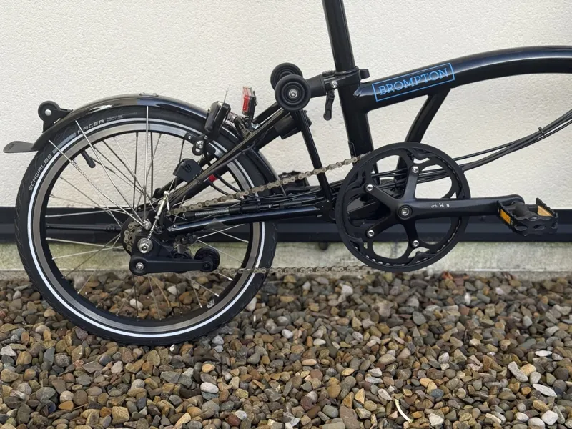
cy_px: 214
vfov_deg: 30.3
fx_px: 793
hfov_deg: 39.7
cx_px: 286
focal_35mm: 48
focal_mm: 6.76
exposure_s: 1/675
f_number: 1.78
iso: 80
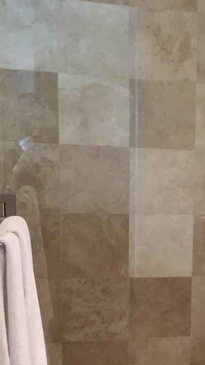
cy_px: 278
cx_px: 272
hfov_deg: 16.3
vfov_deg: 29.6
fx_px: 676
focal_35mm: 70
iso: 50
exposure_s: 1/30
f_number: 2.2
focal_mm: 4.15
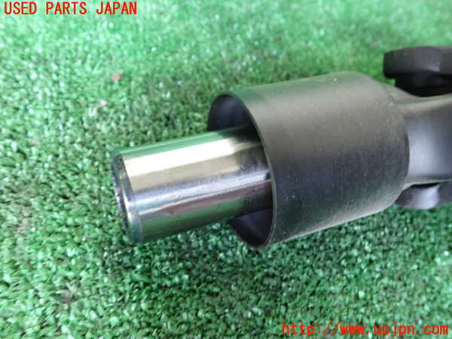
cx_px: 226
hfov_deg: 60.0
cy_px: 170
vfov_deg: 46.8
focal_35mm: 30
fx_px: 392
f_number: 2.3
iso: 640
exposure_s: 1/30
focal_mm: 5.4
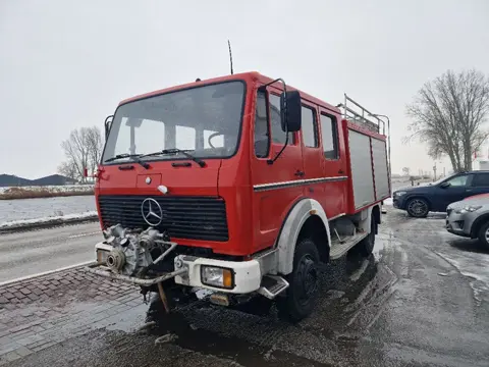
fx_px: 325
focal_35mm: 23
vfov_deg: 58.9
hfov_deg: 73.9
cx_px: 244
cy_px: 184
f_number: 1.8
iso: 50
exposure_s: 1/180
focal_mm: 5.4
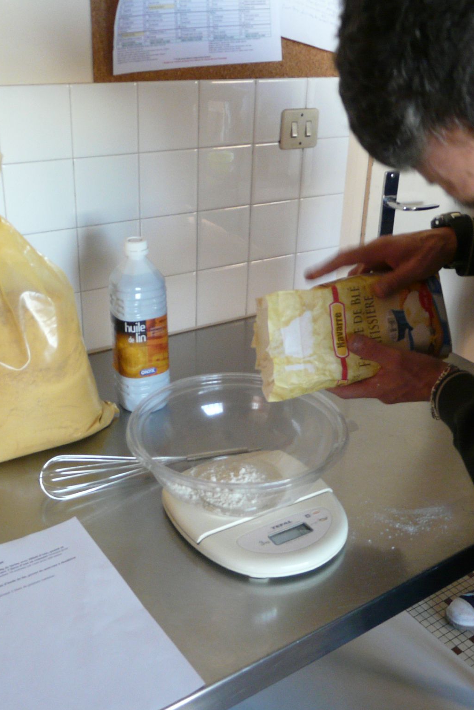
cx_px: 293
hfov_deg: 34.1
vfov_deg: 49.5
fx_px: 770
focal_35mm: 39
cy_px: 356
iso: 200
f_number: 2.8
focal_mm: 4.6
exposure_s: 1/30
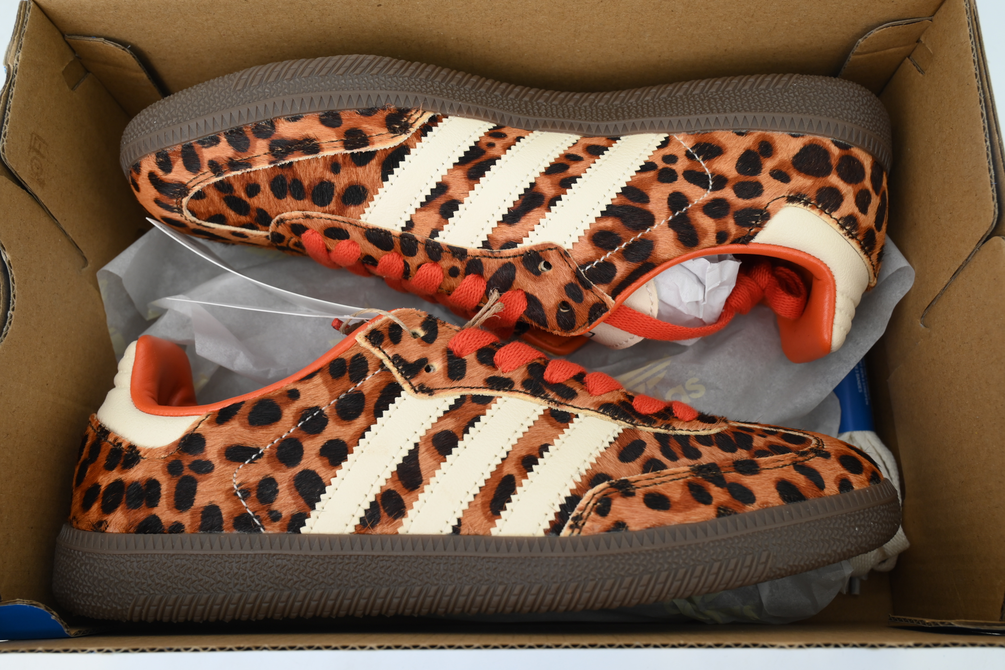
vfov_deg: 42.3
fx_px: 865
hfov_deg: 60.3
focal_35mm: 31
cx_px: 502
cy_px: 335
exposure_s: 1/100
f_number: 9
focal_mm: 31
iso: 400
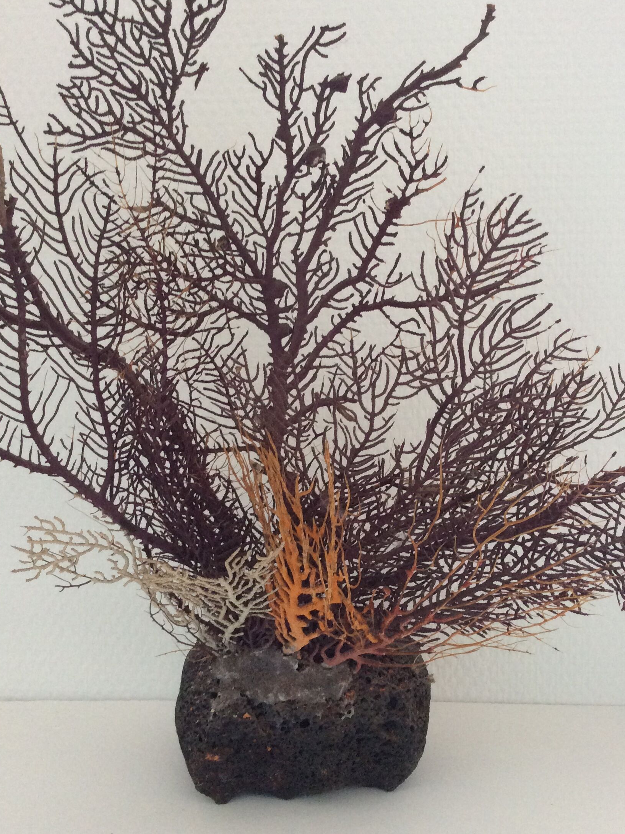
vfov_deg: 49.0
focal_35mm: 38
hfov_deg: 37.7
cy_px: 431
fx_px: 915
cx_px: 340
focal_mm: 3.3
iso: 160
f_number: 2.4
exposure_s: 1/25
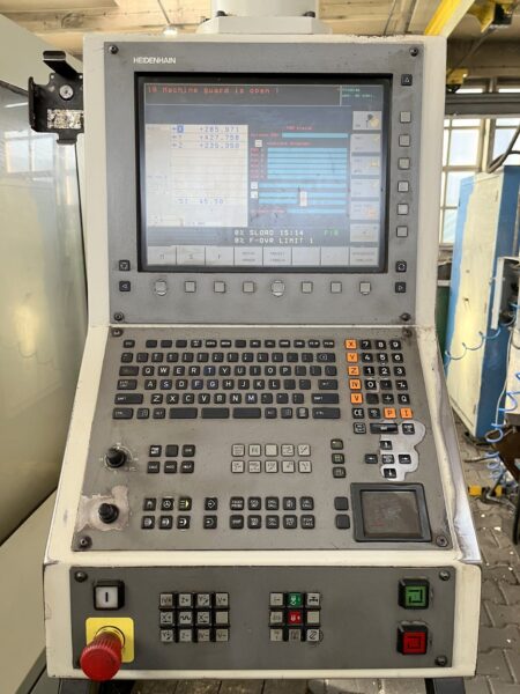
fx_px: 521
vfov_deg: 67.3
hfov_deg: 53.1
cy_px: 347
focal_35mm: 26
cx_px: 260
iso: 125
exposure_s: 1/93
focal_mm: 5.1
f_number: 1.6
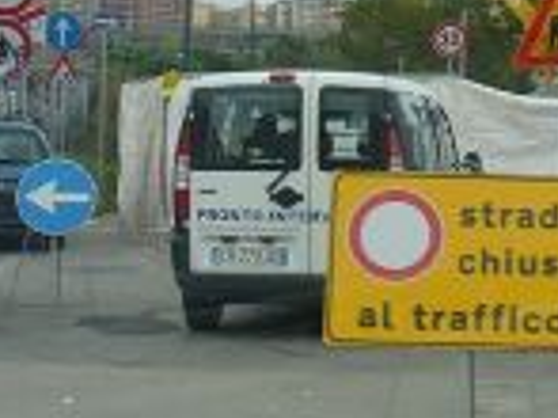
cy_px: 89
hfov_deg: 17.2
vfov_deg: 13.0
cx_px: 493
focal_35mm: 113
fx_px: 1820
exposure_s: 1/50
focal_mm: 7.9
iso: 80
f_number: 3
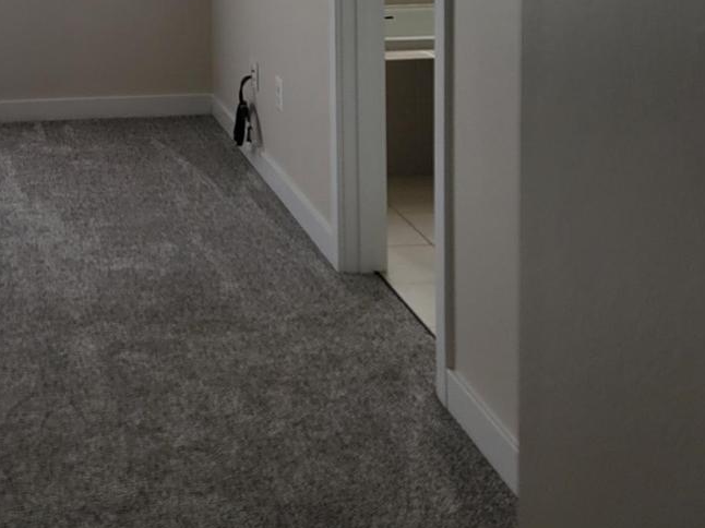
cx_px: 13
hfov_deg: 31.0
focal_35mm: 58
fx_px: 1181
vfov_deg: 23.8
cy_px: -39
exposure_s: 1/354
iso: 40
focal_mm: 5.4
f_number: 1.8
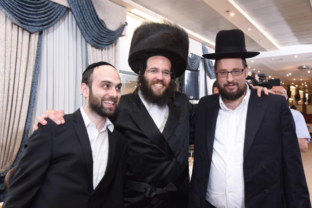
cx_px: 156
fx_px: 260
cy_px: 104
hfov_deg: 61.9
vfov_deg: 43.6
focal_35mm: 30
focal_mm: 30
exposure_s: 1/100
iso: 800
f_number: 7.1
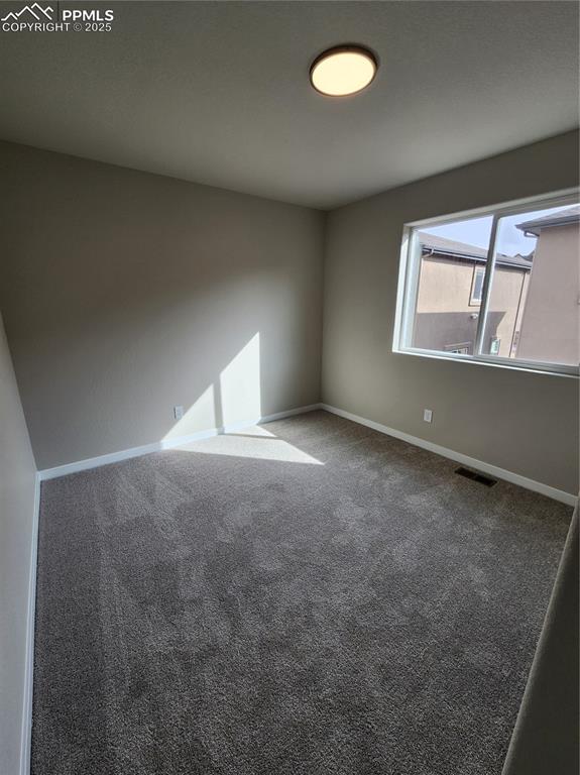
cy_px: 388
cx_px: 290
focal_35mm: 13
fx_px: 291
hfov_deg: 89.9
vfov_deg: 106.2
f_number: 2.2
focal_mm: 2.2
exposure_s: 1/216
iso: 50
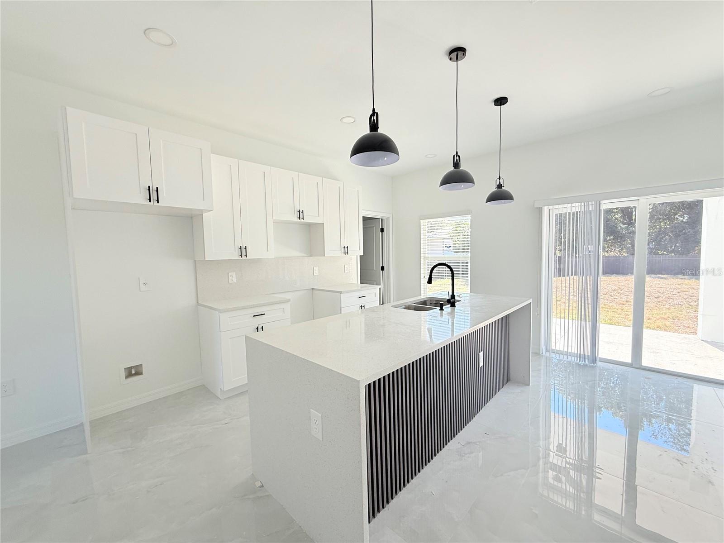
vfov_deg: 85.7
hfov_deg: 102.1
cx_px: 362
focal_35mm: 14
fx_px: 293
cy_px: 272
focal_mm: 2.22
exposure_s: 1/99
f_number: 2.2
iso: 100
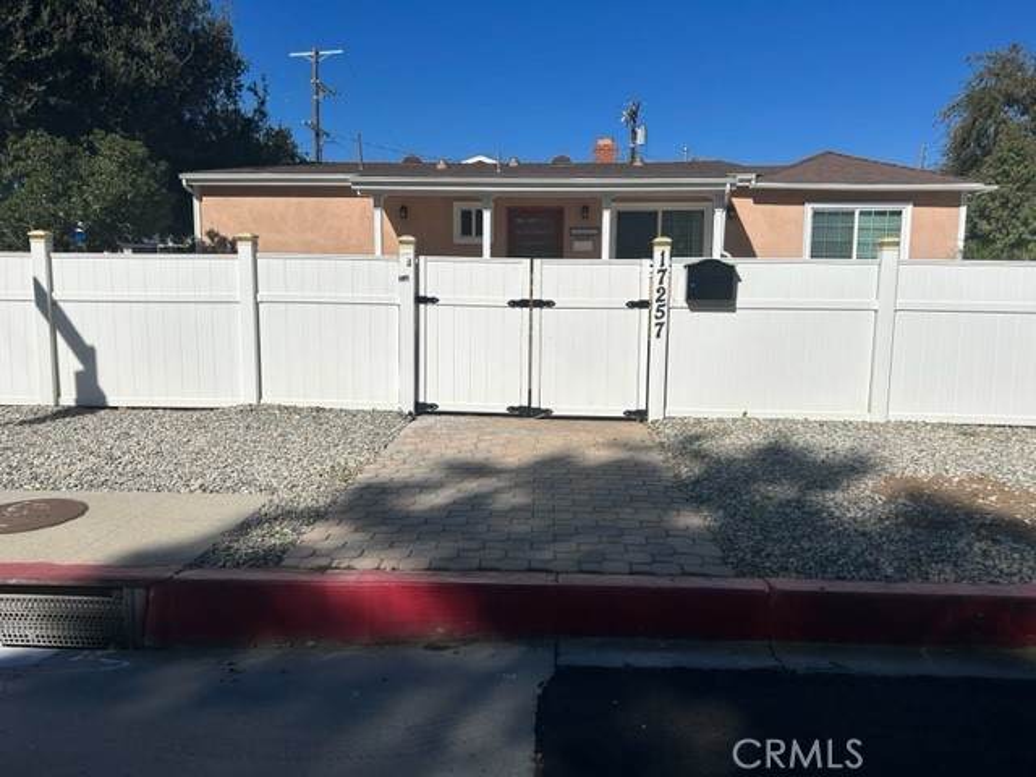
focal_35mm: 26
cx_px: 518
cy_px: 388
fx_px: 778
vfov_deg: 53.1
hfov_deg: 67.3
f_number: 1.5
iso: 50
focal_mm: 5.7
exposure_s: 1/12658
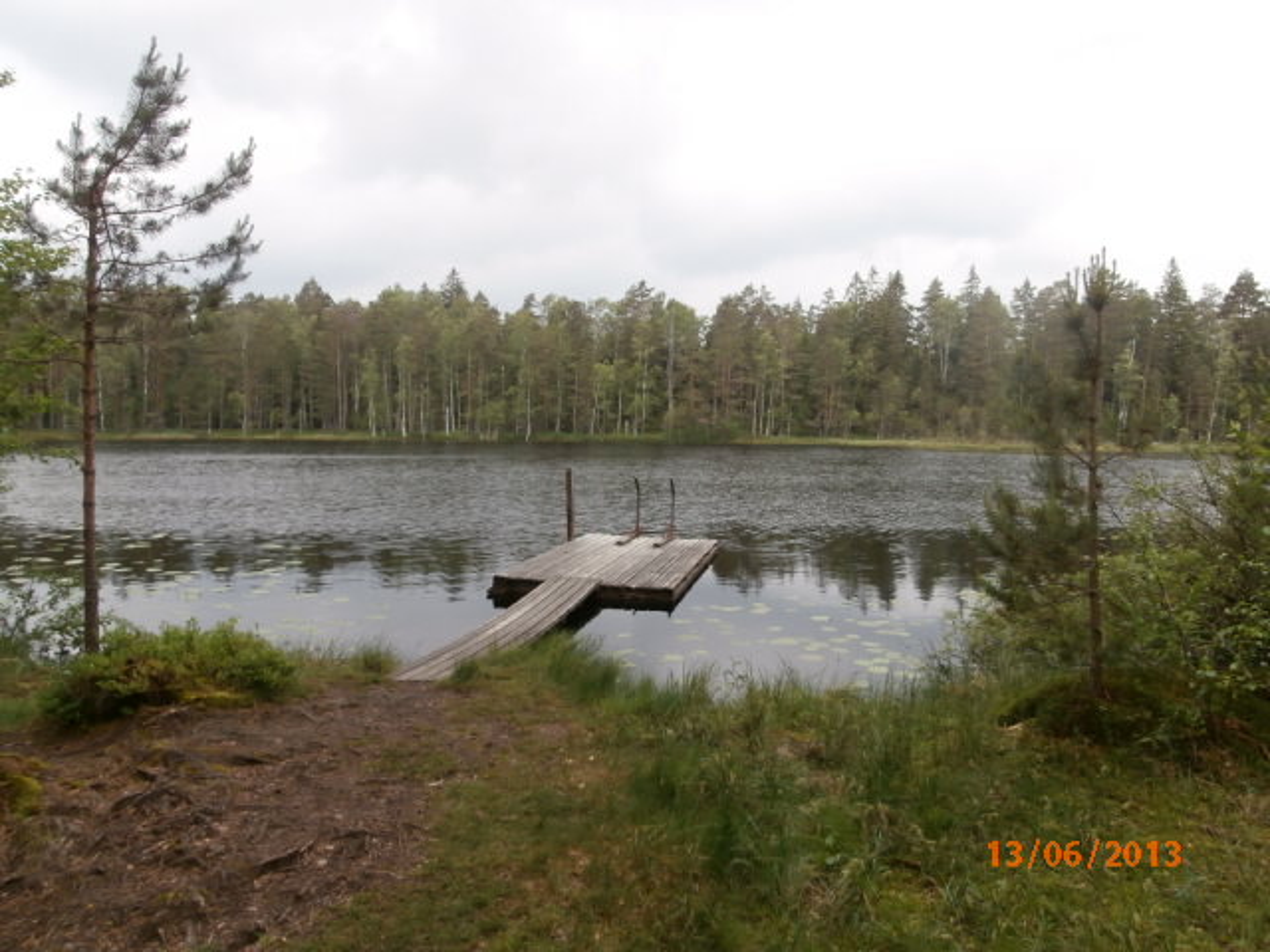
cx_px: 635
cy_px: 476
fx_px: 881
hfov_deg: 71.6
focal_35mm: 24
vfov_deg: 56.8
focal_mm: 4.2
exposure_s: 1/100
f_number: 7.9
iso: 100
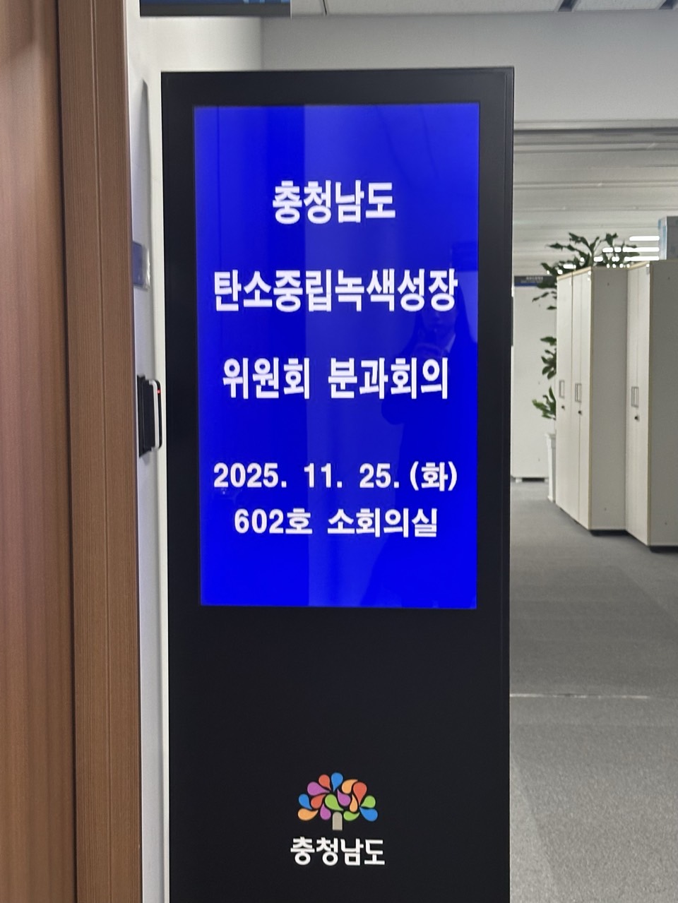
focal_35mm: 48
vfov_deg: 39.6
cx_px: 339
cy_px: 452
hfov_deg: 30.3
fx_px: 1253
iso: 200
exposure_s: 1/60
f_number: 1.78
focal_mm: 6.86
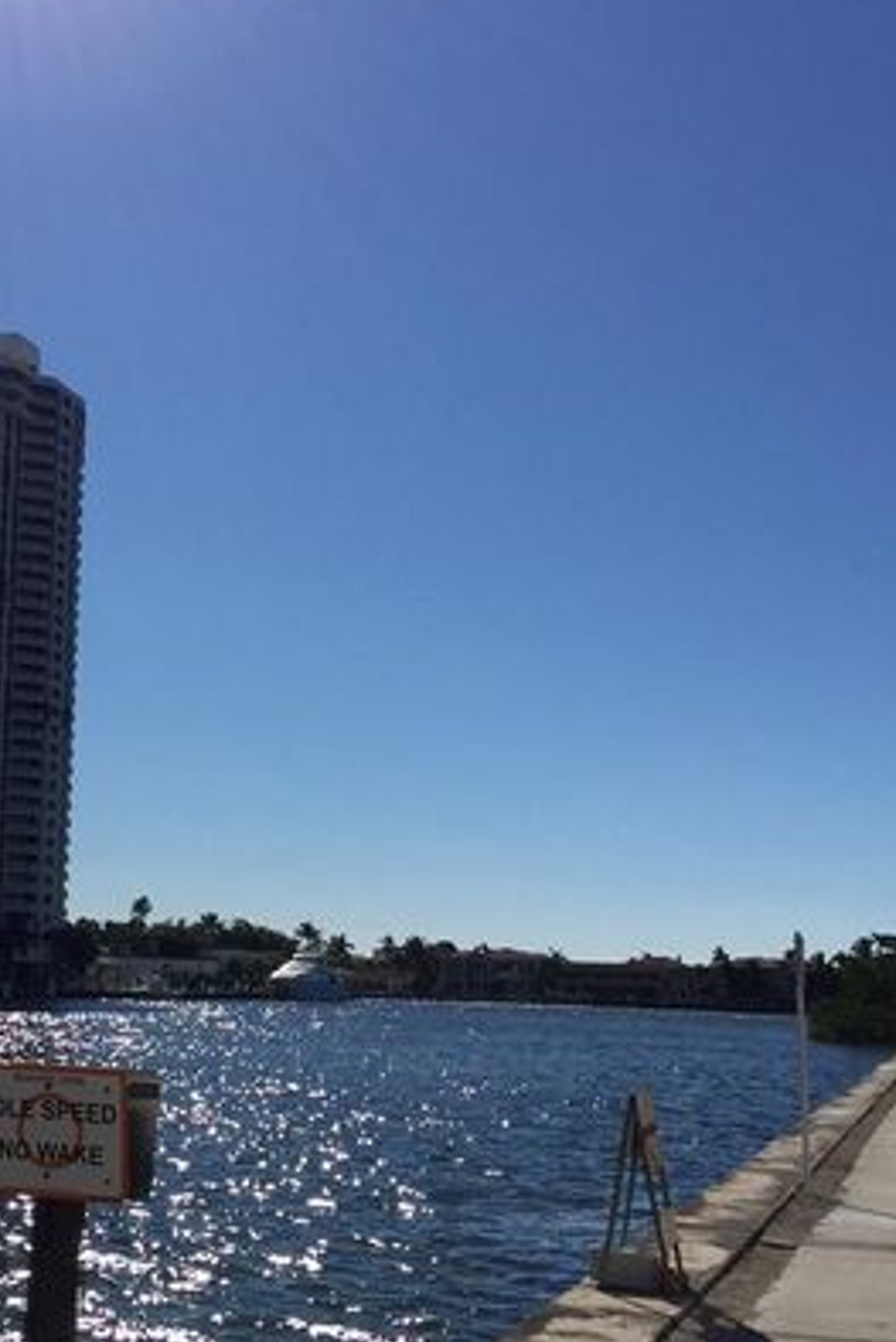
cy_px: 710
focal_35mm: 51
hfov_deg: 25.9
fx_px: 1902
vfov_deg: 38.9
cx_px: 143
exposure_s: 1/5650
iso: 32
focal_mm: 4.15
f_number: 2.2
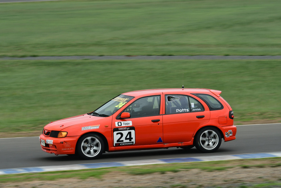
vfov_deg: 6.8
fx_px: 1581
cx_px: 140
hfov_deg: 10.2
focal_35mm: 202
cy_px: 94
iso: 500
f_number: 11
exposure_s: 1/250
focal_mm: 135
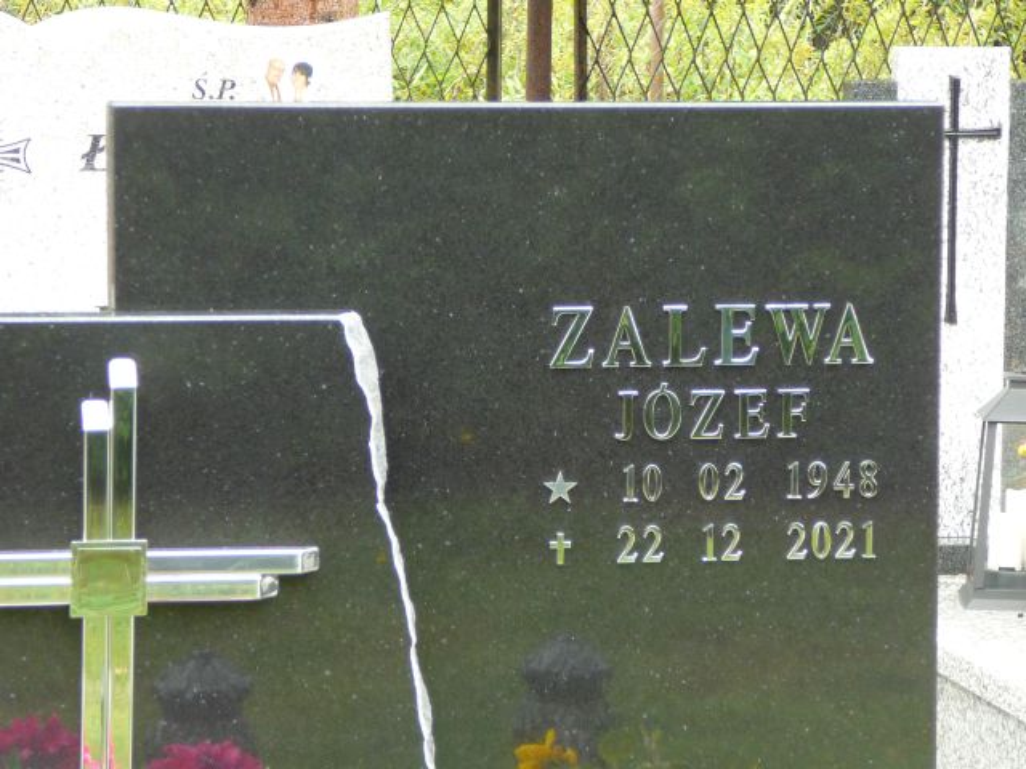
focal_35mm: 128
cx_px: 513
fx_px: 3794
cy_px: 384
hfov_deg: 15.4
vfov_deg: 11.6
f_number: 3.9
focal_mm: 19
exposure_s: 1/40
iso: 100
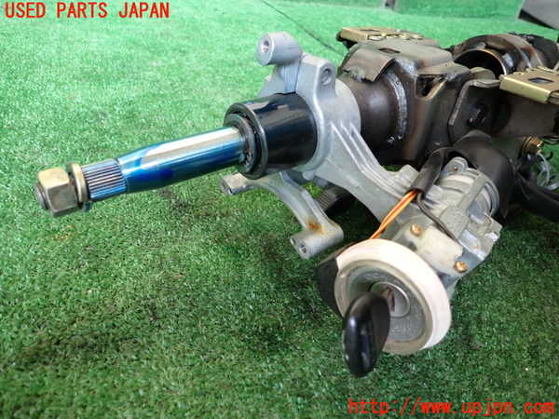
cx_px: 280
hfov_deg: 69.4
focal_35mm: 25
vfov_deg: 54.9
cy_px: 210
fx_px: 404
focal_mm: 4.5
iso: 200
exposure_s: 1/50
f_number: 2
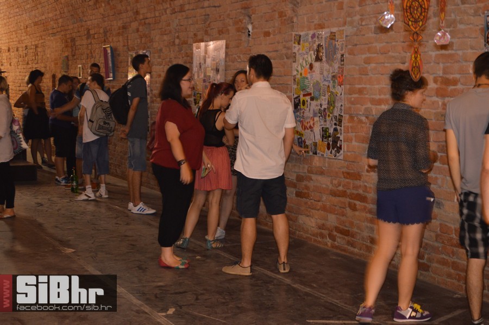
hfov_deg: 31.9
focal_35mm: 63
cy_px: 162
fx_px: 855
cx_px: 244
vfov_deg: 21.5
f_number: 5.3
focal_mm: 42
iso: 800
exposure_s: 1/6
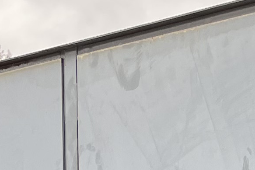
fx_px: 1325
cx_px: 408
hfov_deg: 10.5
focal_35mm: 187
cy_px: 513
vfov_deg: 6.7
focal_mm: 4.2
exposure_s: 1/356
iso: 32
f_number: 1.6
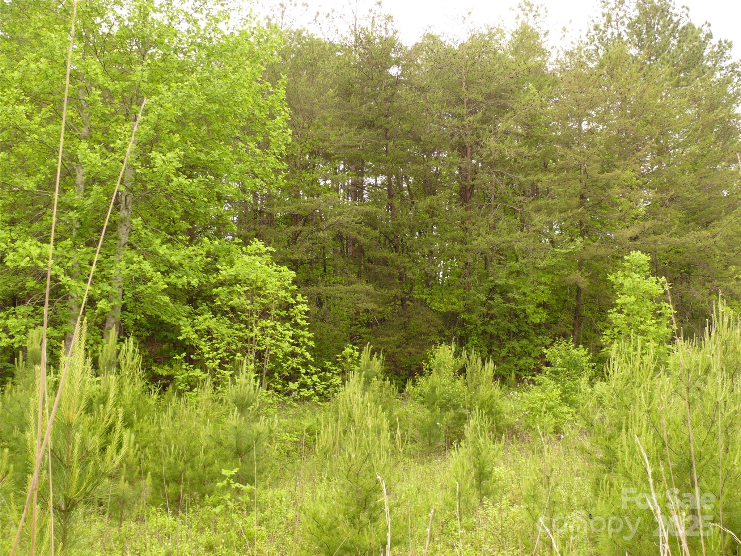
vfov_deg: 40.7
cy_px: 278
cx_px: 370
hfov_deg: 52.6
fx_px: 749
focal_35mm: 35
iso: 100
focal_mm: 7.4
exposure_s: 1/100
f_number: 3.6
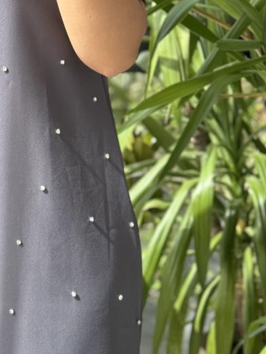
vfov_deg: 16.0
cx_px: 30
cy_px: 40
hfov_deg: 12.1
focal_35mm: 122
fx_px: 1250
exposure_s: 1/351
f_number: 1.78
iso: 64
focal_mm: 6.86
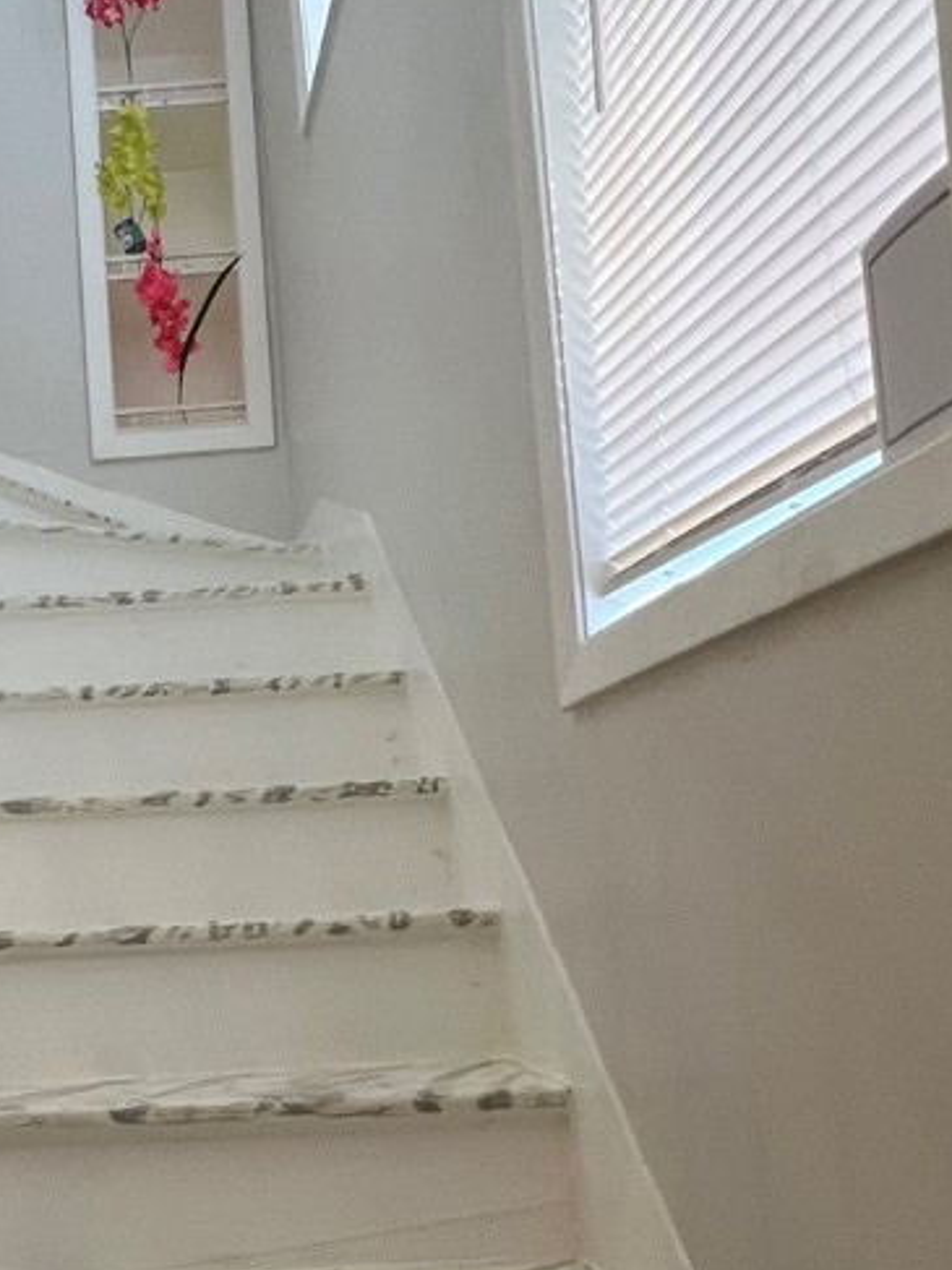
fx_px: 1504
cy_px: 884
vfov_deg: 44.8
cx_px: 167
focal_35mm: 41
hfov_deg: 33.9
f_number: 1.8
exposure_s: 1/60
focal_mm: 1.57
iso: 160
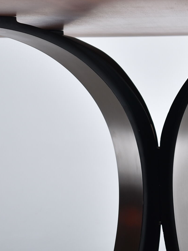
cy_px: 79
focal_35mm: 129
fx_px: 934
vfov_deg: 15.2
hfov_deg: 11.3
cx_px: 217
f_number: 4.5
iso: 100
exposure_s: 1/200
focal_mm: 32
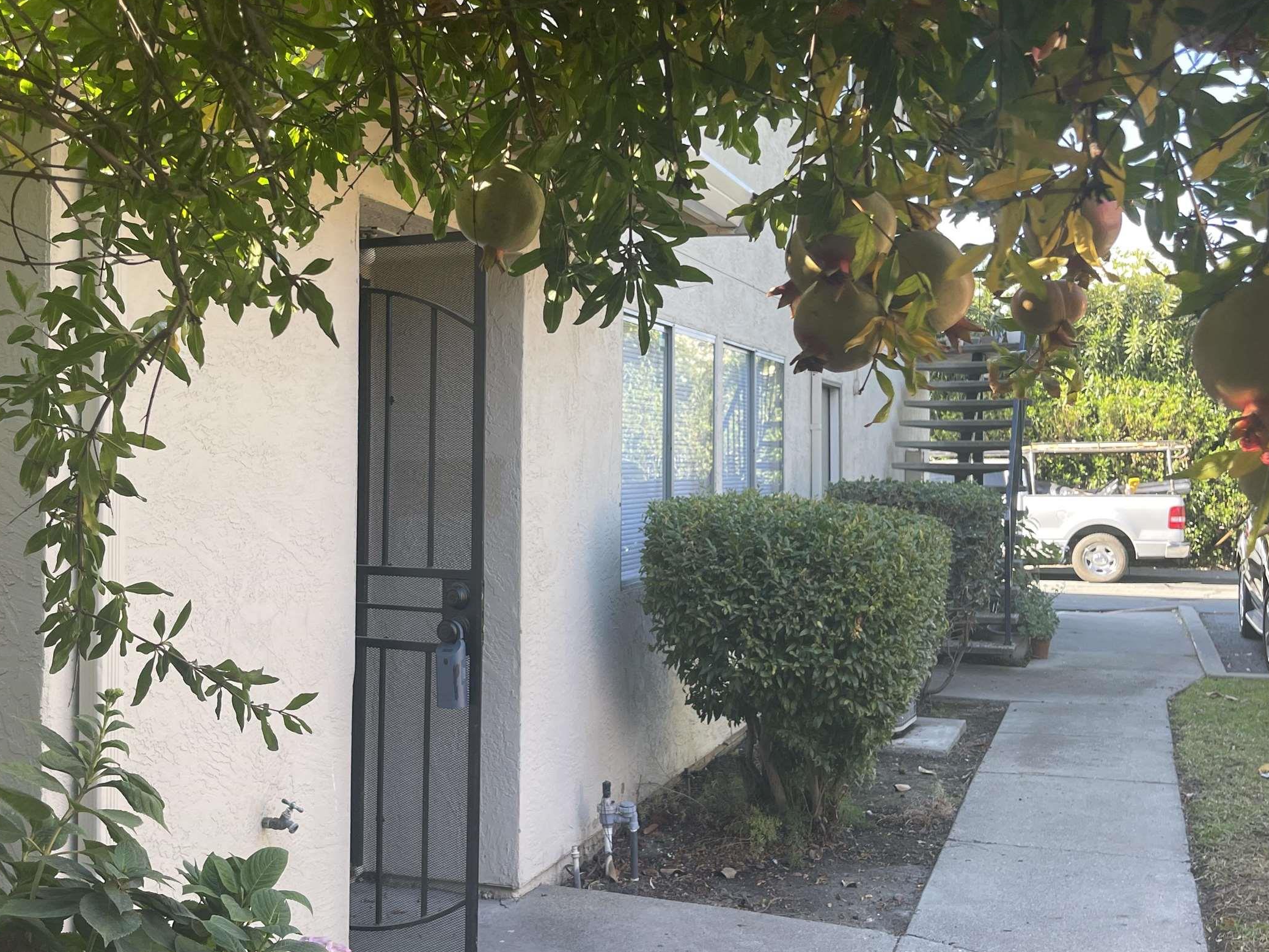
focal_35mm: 37
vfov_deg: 38.6
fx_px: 1356
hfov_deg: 50.0
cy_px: 442
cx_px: 550
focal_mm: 5.1
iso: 32
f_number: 1.6
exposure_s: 1/125
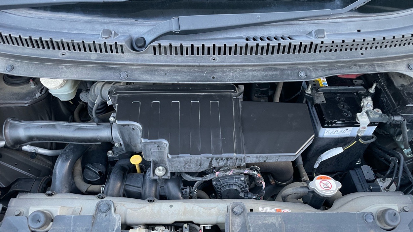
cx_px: 204
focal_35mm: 29
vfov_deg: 40.0
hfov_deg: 66.1
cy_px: 141
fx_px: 318
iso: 125
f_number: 1.6
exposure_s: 1/63
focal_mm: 4.2
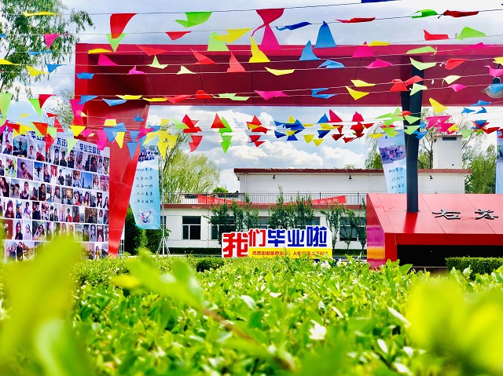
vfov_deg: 28.0
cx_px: 252
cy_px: 188
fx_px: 755
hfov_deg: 36.8
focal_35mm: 52
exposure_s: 1/941
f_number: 2.4
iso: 16
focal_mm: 6
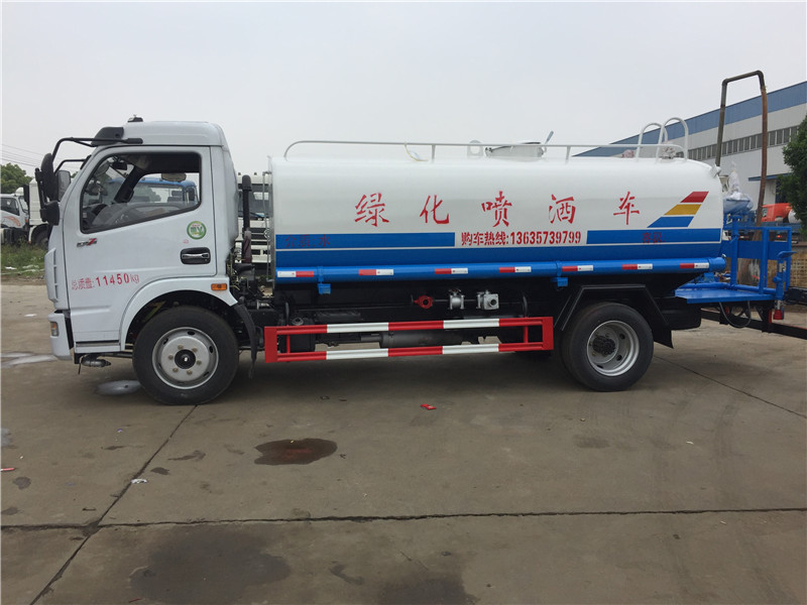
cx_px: 404
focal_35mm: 29
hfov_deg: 61.7
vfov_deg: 48.2
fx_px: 676
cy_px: 302
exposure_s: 1/1236
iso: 32
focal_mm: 4.15
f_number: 2.2
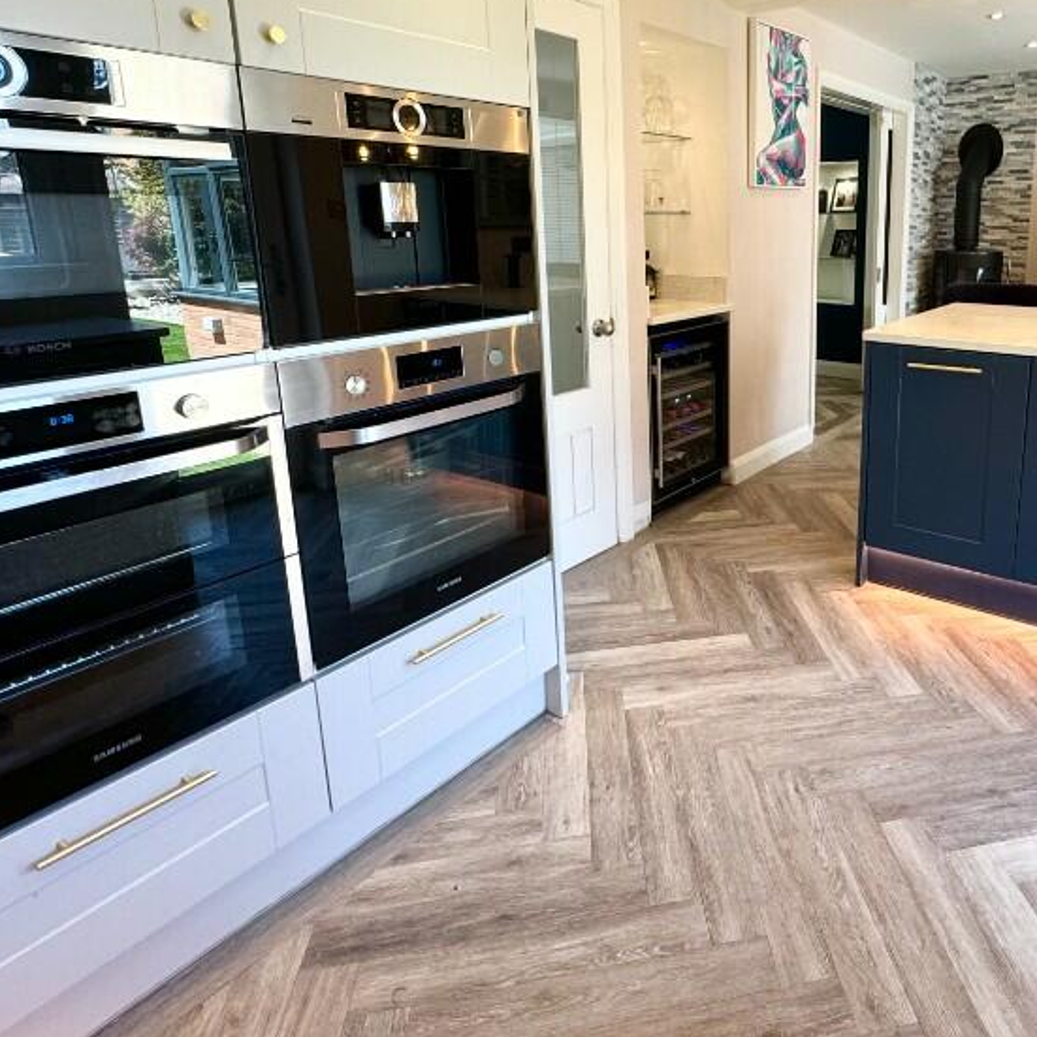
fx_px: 780
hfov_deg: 64.5
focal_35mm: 23
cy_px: 378
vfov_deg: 66.1
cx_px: 736
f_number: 2.2
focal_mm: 2.22
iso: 160
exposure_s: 1/100
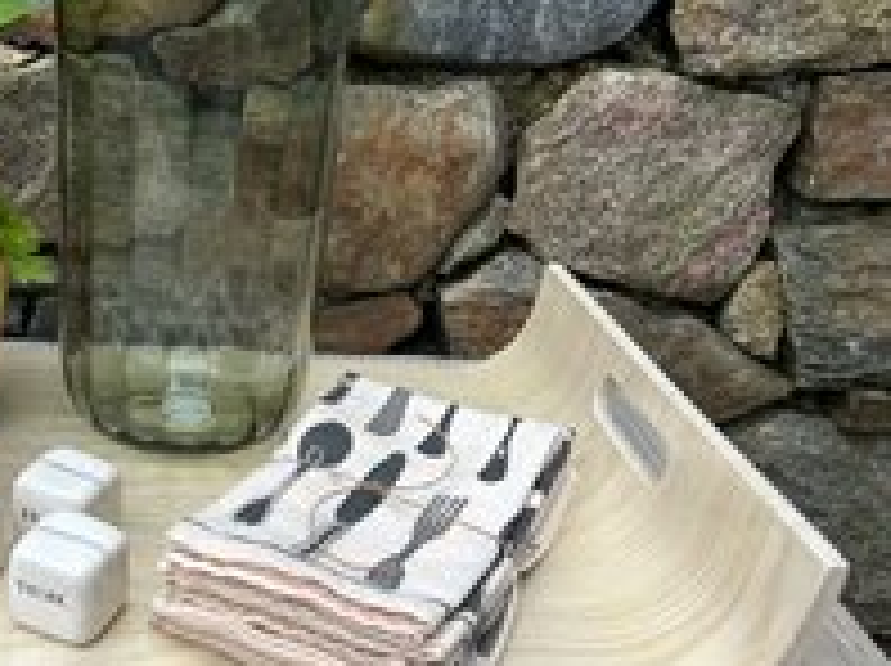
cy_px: 353
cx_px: 133
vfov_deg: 32.1
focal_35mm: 45
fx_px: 1157
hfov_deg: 39.8
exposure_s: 1/1009
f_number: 1.5
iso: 50
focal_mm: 5.7
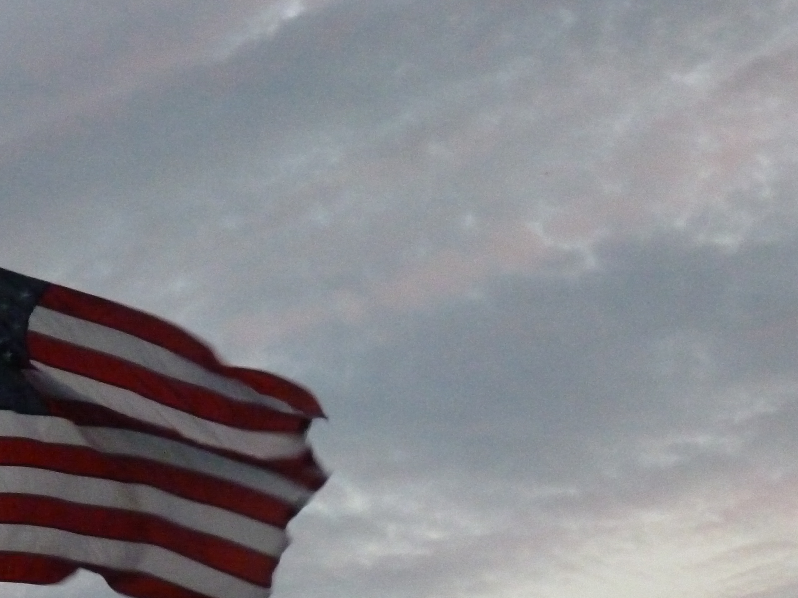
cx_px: 49
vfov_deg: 4.6
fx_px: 7493
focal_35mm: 325
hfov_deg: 6.1
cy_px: 388
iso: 800
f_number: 5.4
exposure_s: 1/80
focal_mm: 30.1
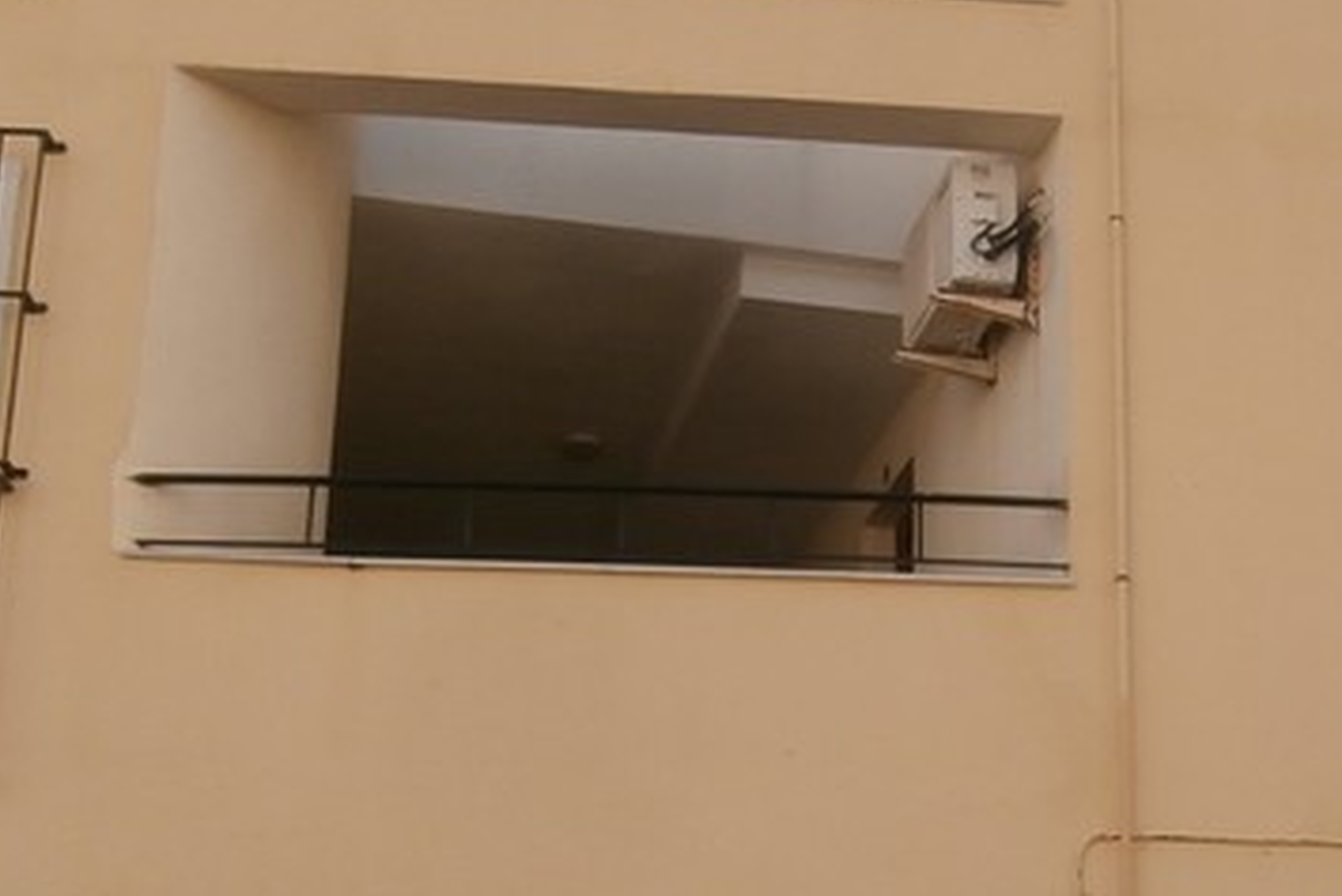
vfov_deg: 18.9
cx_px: 1259
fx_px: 2685
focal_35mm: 72
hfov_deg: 26.9
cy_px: 518
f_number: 3
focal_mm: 4.2
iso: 100
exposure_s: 1/1000
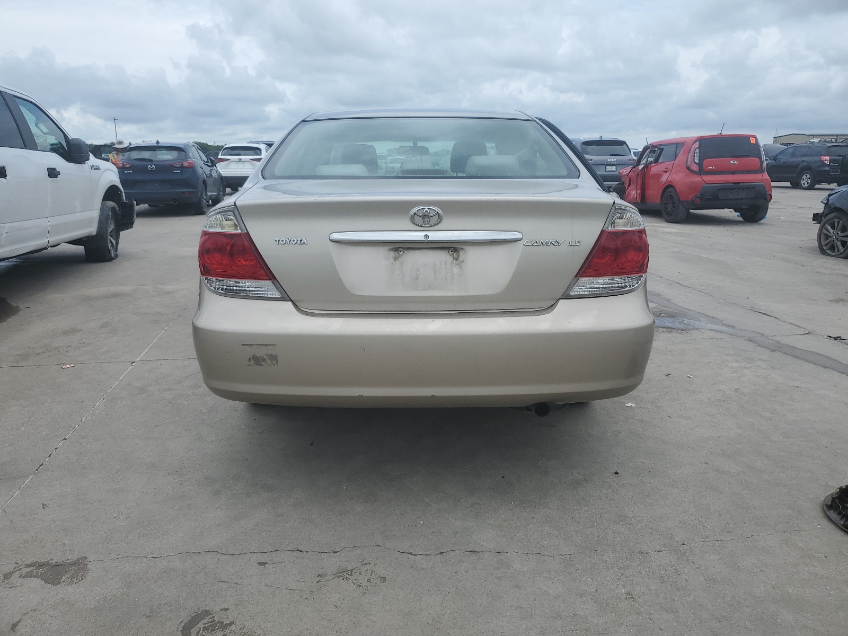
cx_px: 424
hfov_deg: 67.3
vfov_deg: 53.1
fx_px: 637
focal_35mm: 26
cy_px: 318
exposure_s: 1/3333
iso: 50
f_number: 1.5
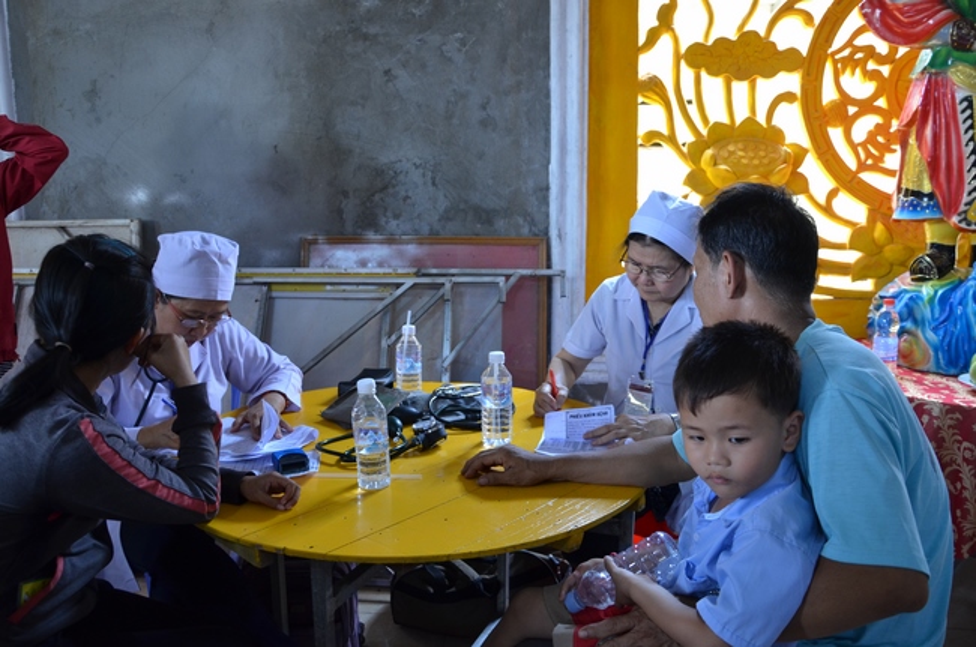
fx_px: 731
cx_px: 488
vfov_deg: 47.8
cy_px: 324
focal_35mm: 27
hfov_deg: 67.5
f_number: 3.5
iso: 640
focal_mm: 18
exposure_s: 1/50
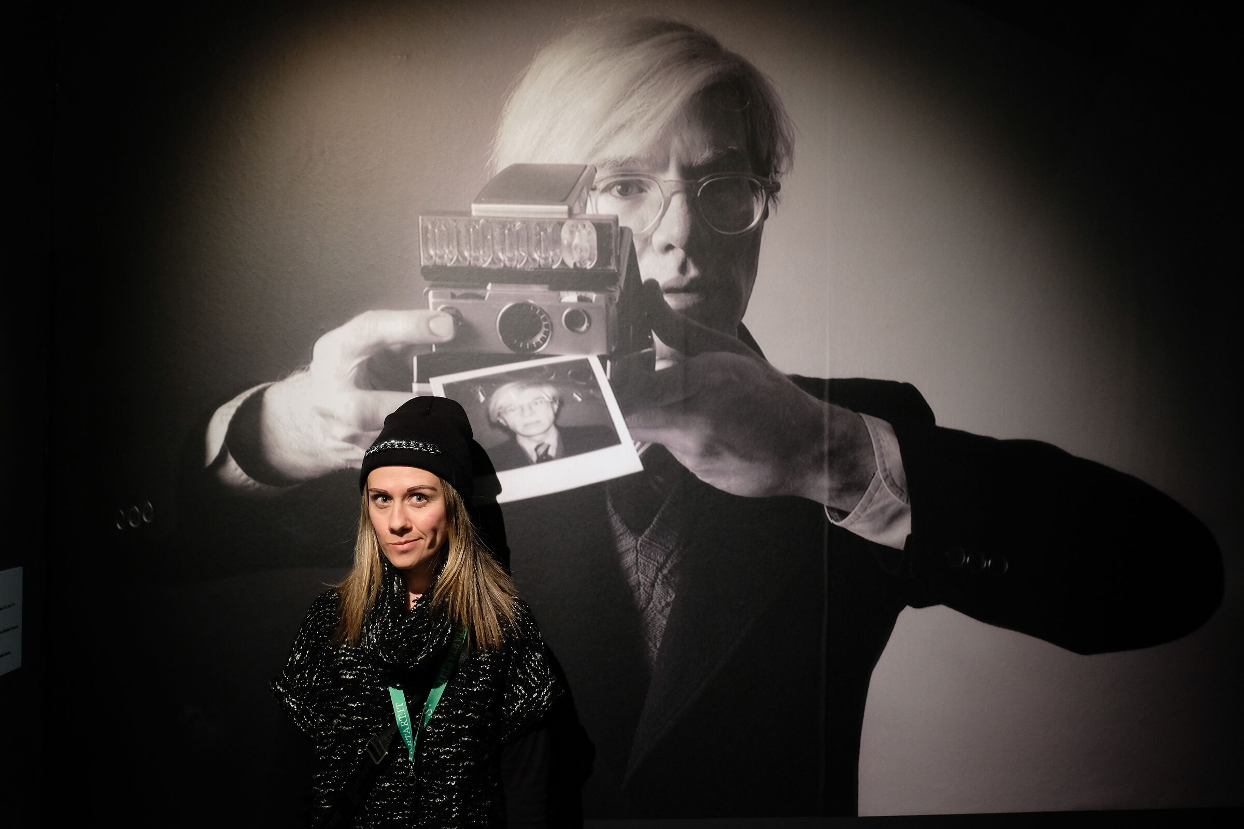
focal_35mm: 30
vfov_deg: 43.6
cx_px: 622
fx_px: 1037
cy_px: 414
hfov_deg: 61.9
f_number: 4
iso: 2500
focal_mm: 19.7
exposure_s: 1/30
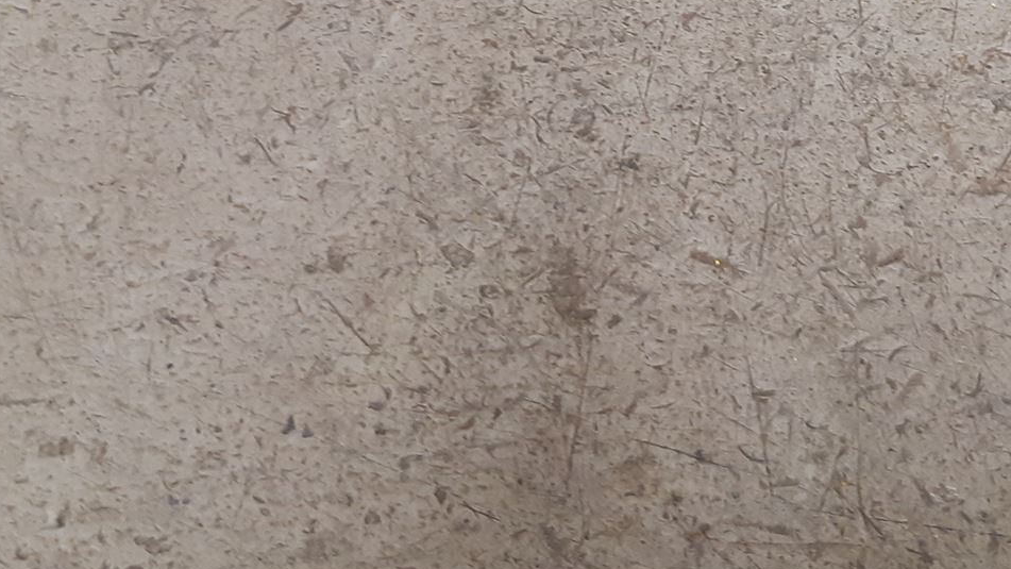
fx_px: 1635
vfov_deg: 18.7
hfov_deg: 33.7
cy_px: -115
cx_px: 756
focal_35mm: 61
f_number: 1.7
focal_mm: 3.93
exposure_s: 1/50
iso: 200
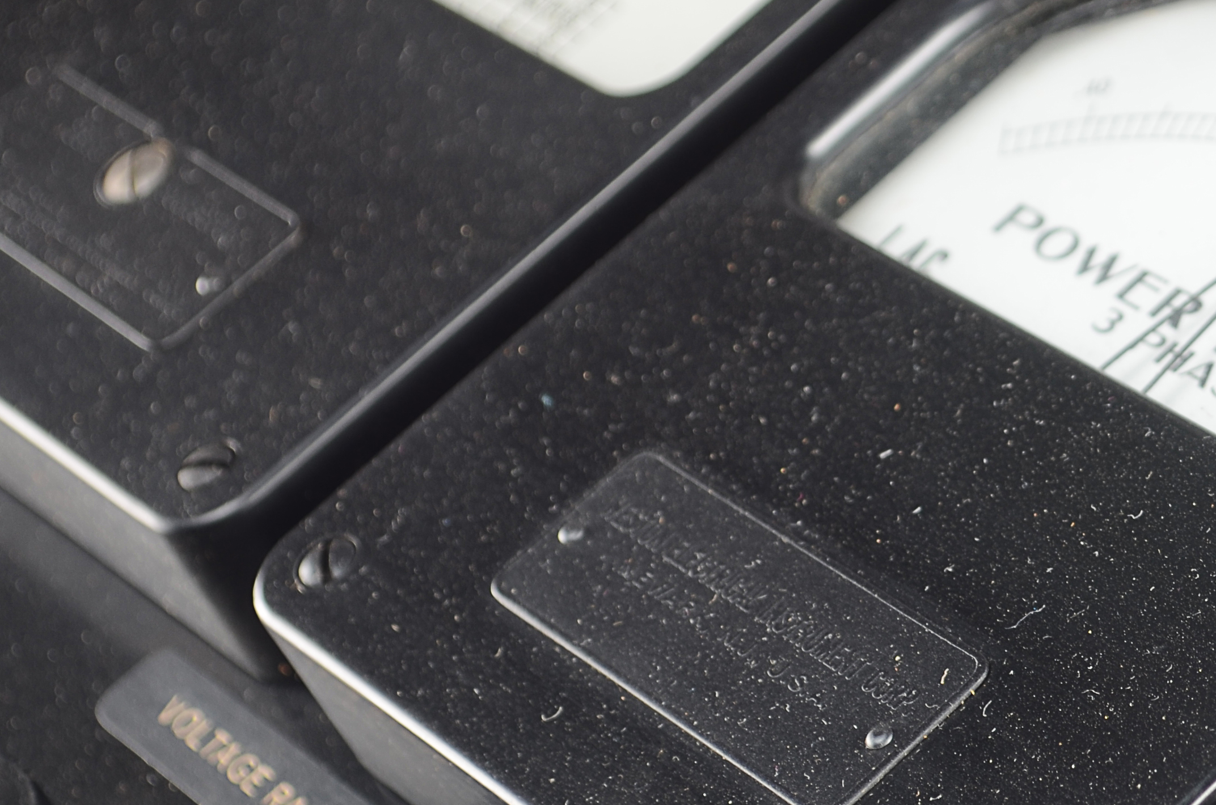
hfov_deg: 13.1
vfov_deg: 8.8
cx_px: 1204
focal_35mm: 155
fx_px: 5230
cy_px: 274
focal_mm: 45
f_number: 6.3
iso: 100
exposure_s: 1/80
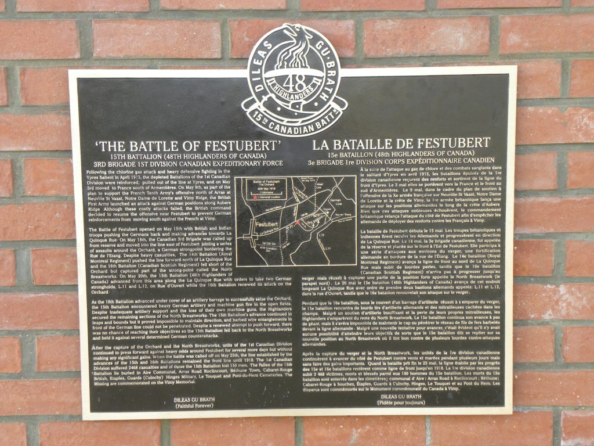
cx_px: 297
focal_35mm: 58
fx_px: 995
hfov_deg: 33.2
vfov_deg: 25.2
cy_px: 223
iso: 115
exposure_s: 1/70.2
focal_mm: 10.3
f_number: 3.5
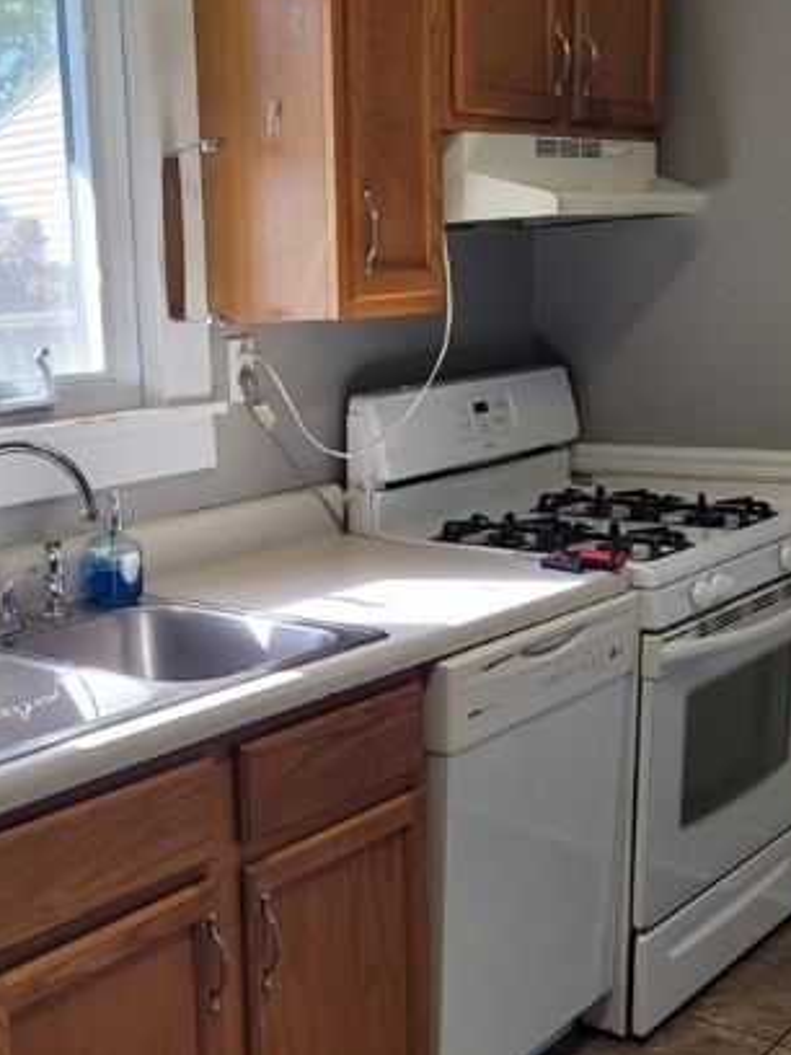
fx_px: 1493
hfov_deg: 28.8
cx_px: 116
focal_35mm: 49
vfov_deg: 38.7
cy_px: 634
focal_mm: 5.4
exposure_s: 1/120
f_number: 1.8
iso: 64
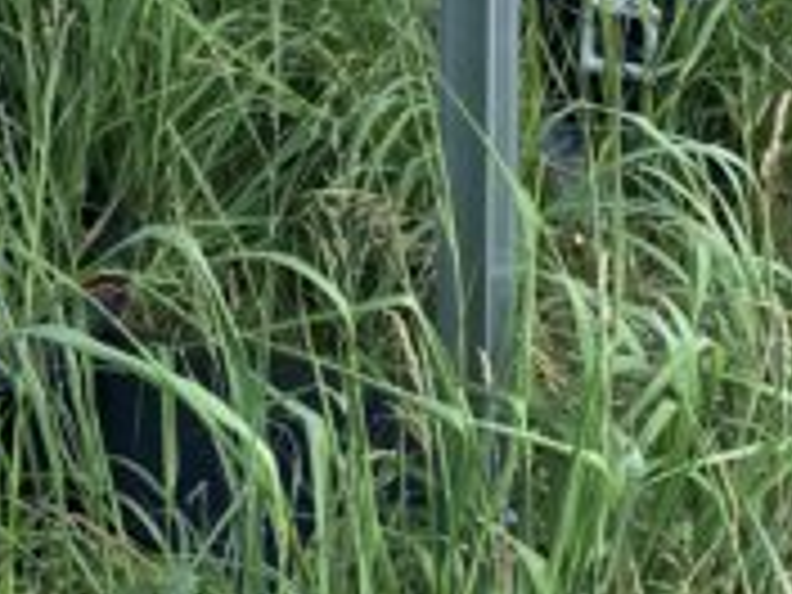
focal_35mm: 126
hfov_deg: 15.6
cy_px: -225
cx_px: 423
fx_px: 2883
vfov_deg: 11.4
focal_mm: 3.99
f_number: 1.8
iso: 32
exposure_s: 1/706
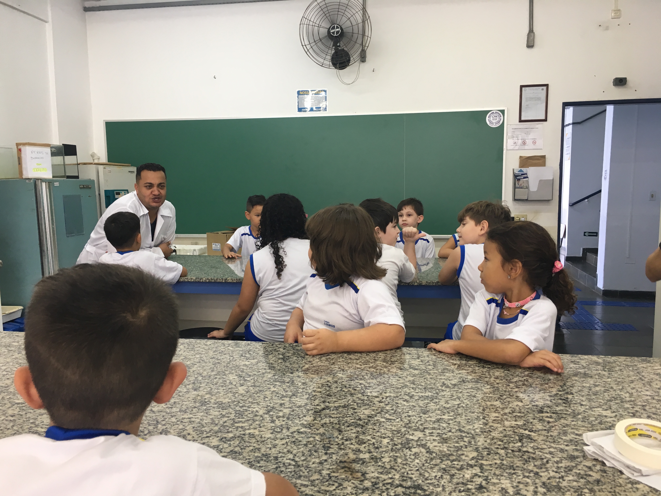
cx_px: 330
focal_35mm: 29
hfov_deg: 61.7
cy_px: 248
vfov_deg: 48.2
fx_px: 554
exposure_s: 1/30
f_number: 2.2
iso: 50
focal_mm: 4.15
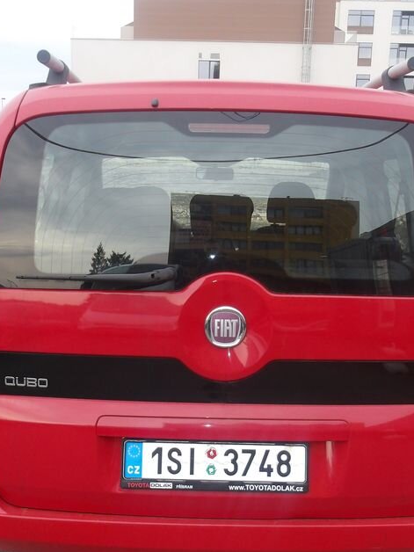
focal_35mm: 44
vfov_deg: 42.8
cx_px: 204
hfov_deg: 32.9
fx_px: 702
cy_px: 323
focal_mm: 4.9
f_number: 3
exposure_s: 1/344
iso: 100
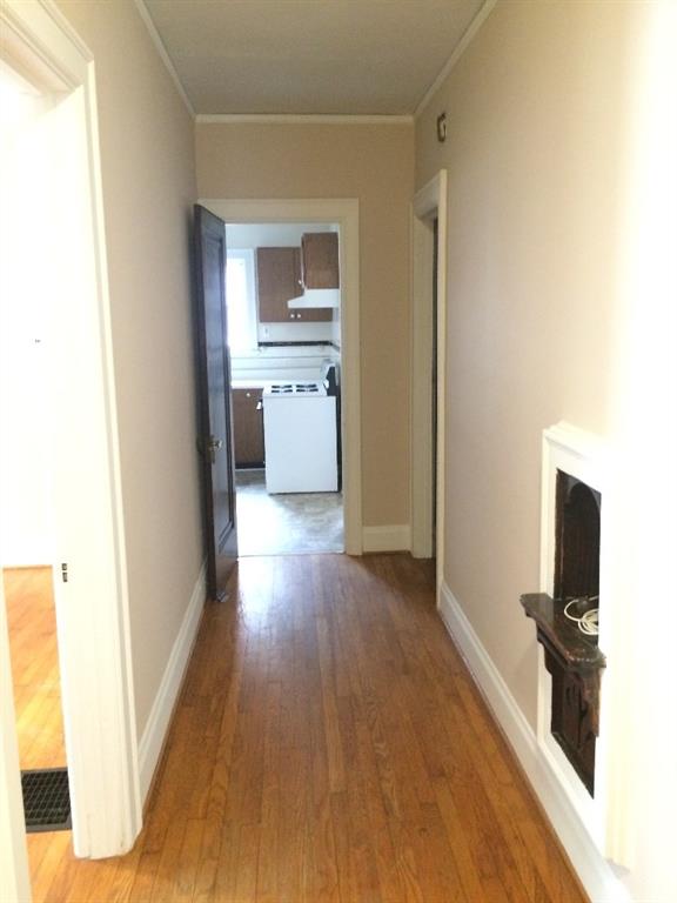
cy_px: 452
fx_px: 756
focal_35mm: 29
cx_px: 338
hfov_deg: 48.2
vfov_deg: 61.7
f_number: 2.2
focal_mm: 4.15
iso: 320
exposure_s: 1/15
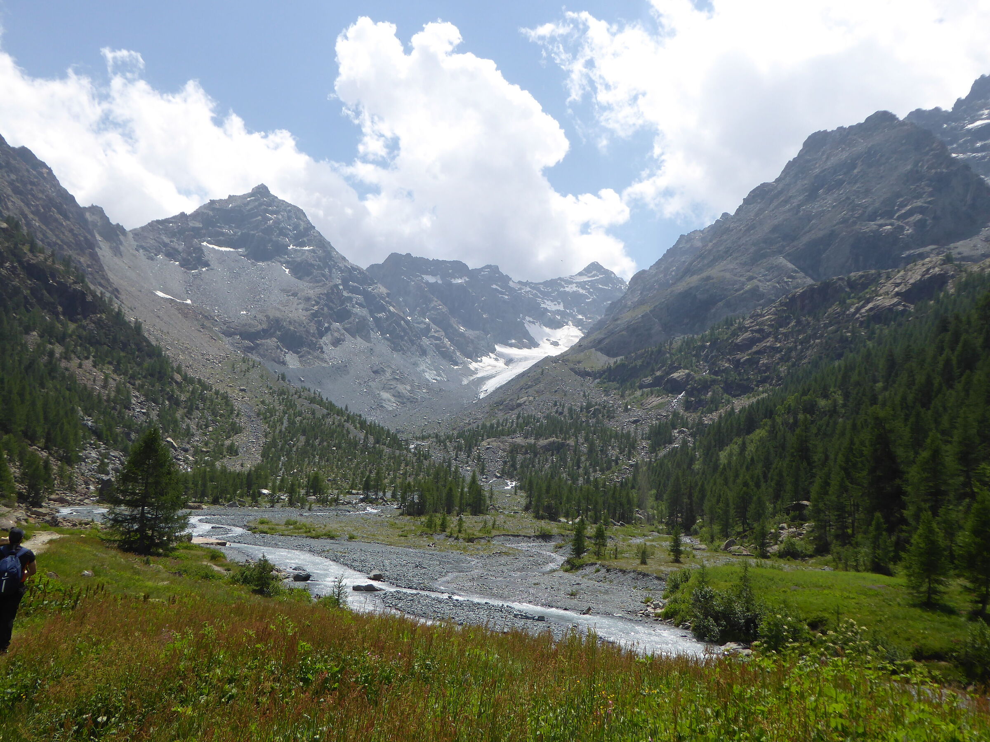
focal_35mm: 29
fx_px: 829
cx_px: 495
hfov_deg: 61.7
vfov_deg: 48.2
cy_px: 371
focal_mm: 5
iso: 80
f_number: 3.5
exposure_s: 1/1000
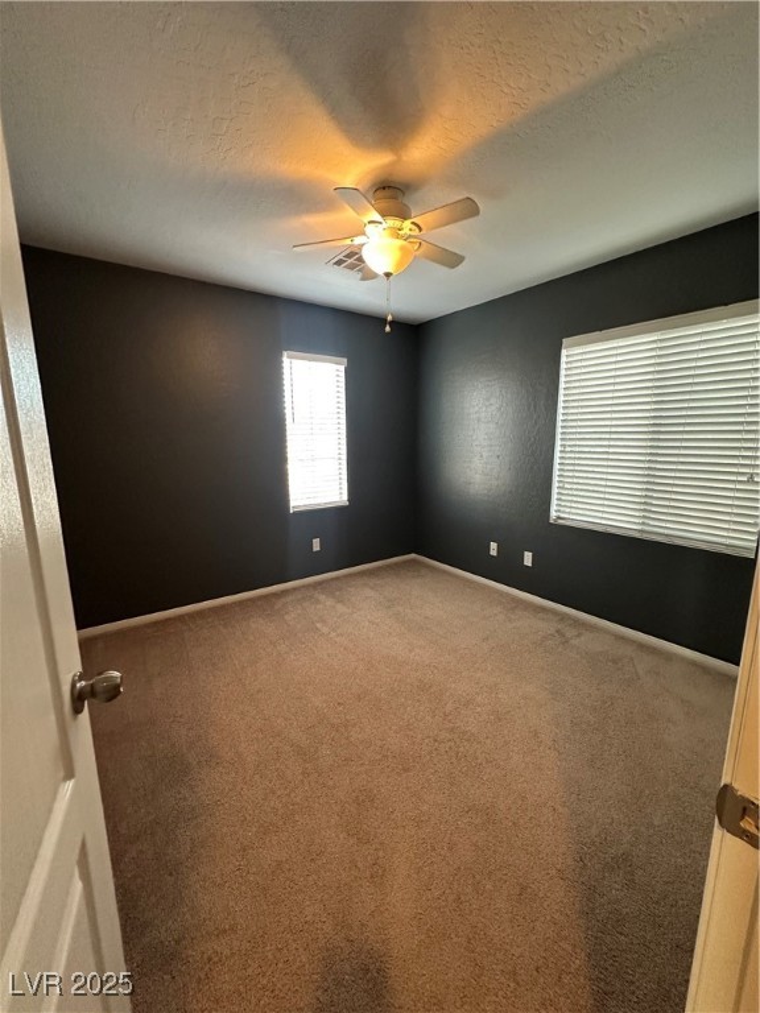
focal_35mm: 14
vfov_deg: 102.1
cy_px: 506
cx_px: 380
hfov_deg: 85.7
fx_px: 410
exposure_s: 1/60
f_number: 2.2
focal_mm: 2.22
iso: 320
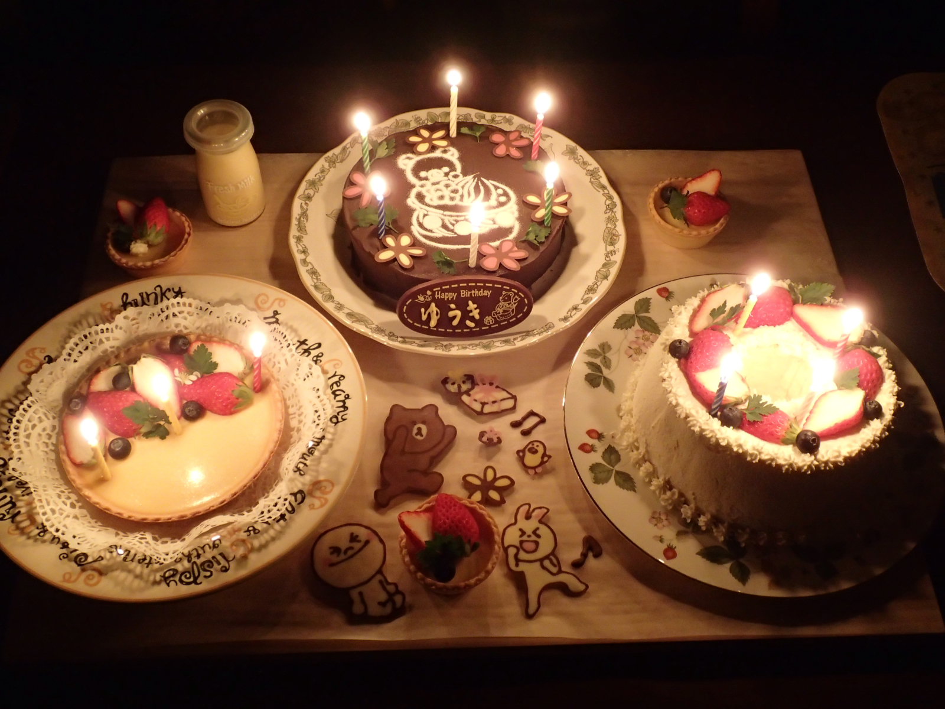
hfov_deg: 46.8
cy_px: 354
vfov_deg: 36.0
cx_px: 472
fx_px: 1092
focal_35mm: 40
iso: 640
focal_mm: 7.34
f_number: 2.8
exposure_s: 1/40
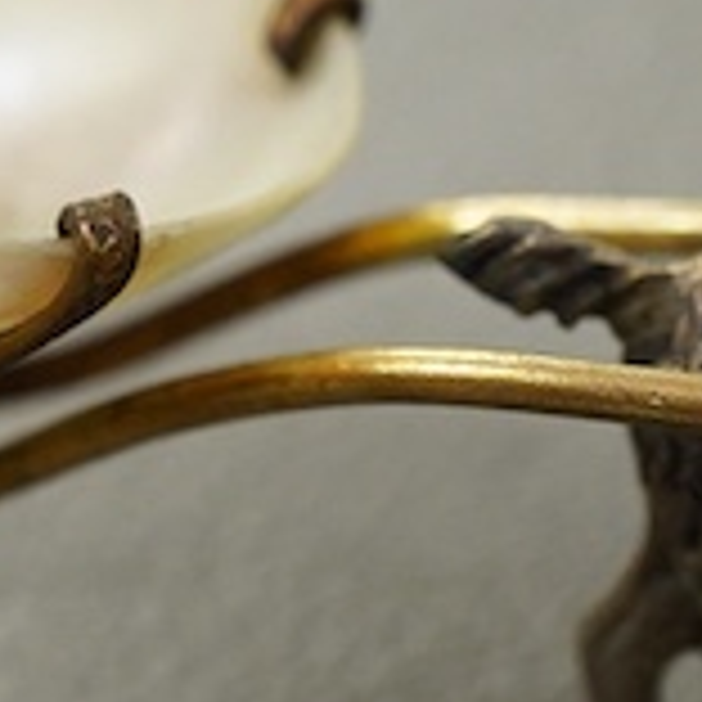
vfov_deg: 7.9
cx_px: 454
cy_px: 122
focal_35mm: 221
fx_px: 5071
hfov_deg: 7.9
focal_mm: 30
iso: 1250
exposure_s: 1/125
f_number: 8
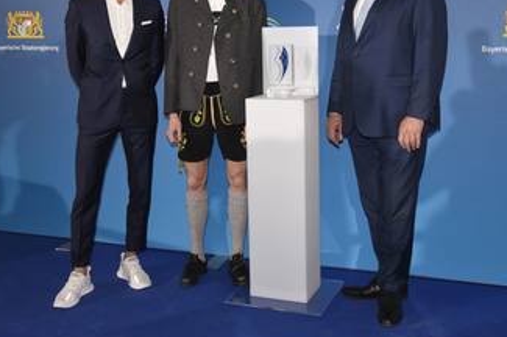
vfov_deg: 30.9
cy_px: 120
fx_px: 605
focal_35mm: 43
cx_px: 285
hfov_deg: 45.4
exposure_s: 1/80
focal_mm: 31
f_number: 6.3
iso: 2500
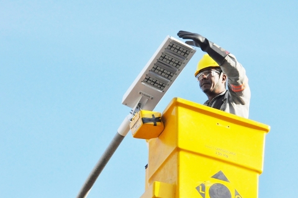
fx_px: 1323
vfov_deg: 8.6
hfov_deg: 12.8
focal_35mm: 160
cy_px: 127
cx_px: 196
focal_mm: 80
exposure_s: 1/500
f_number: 11
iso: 800
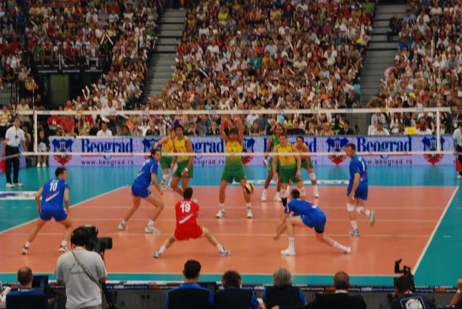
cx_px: 231
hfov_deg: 14.8
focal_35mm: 138
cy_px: 154
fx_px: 1773
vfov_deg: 10.0
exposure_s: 1/100
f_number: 6.3
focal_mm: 92
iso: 640
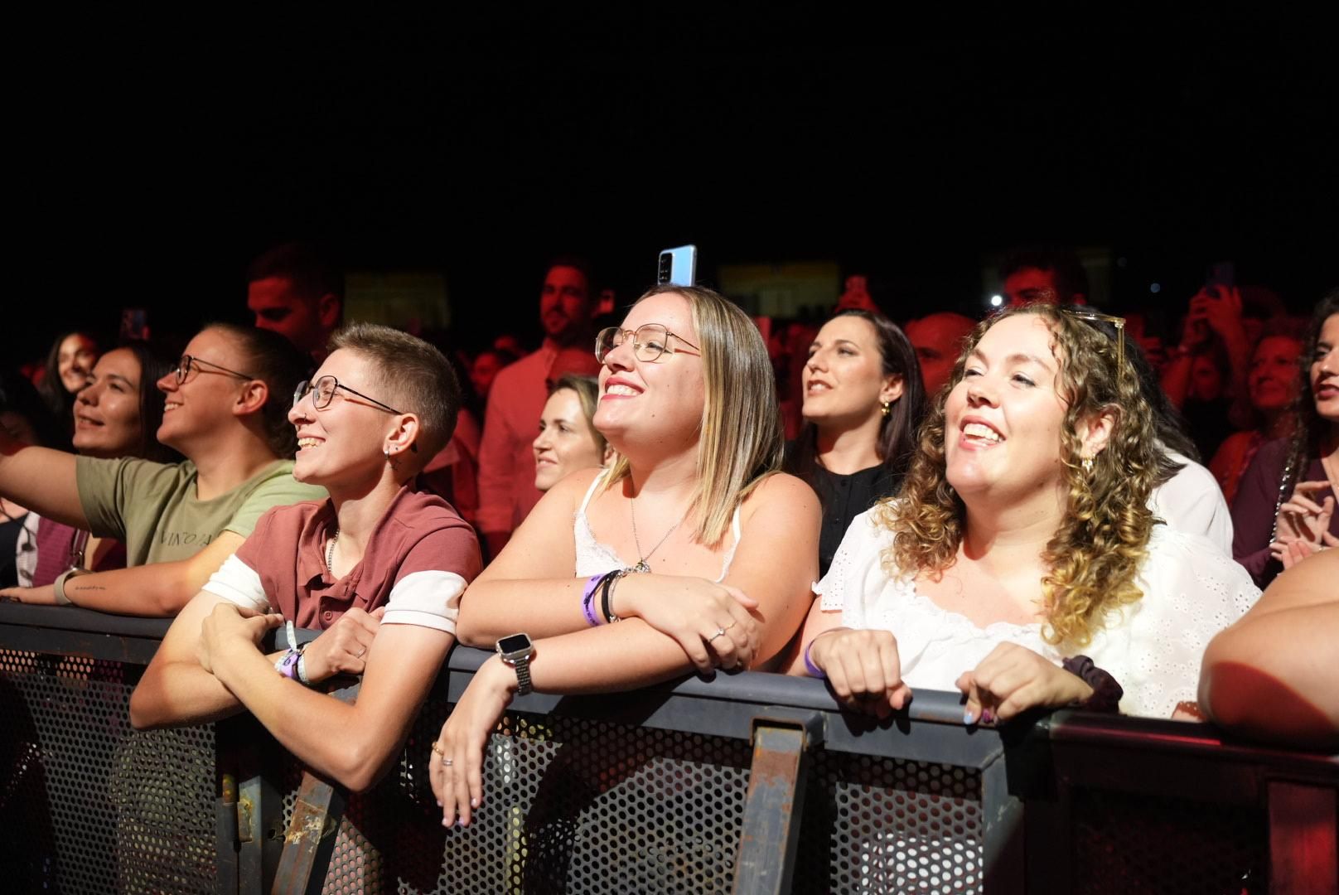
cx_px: 670
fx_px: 1265
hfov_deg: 55.8
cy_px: 448
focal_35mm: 34
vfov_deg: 38.9
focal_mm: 34
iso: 3200
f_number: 2.8
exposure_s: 1/1250
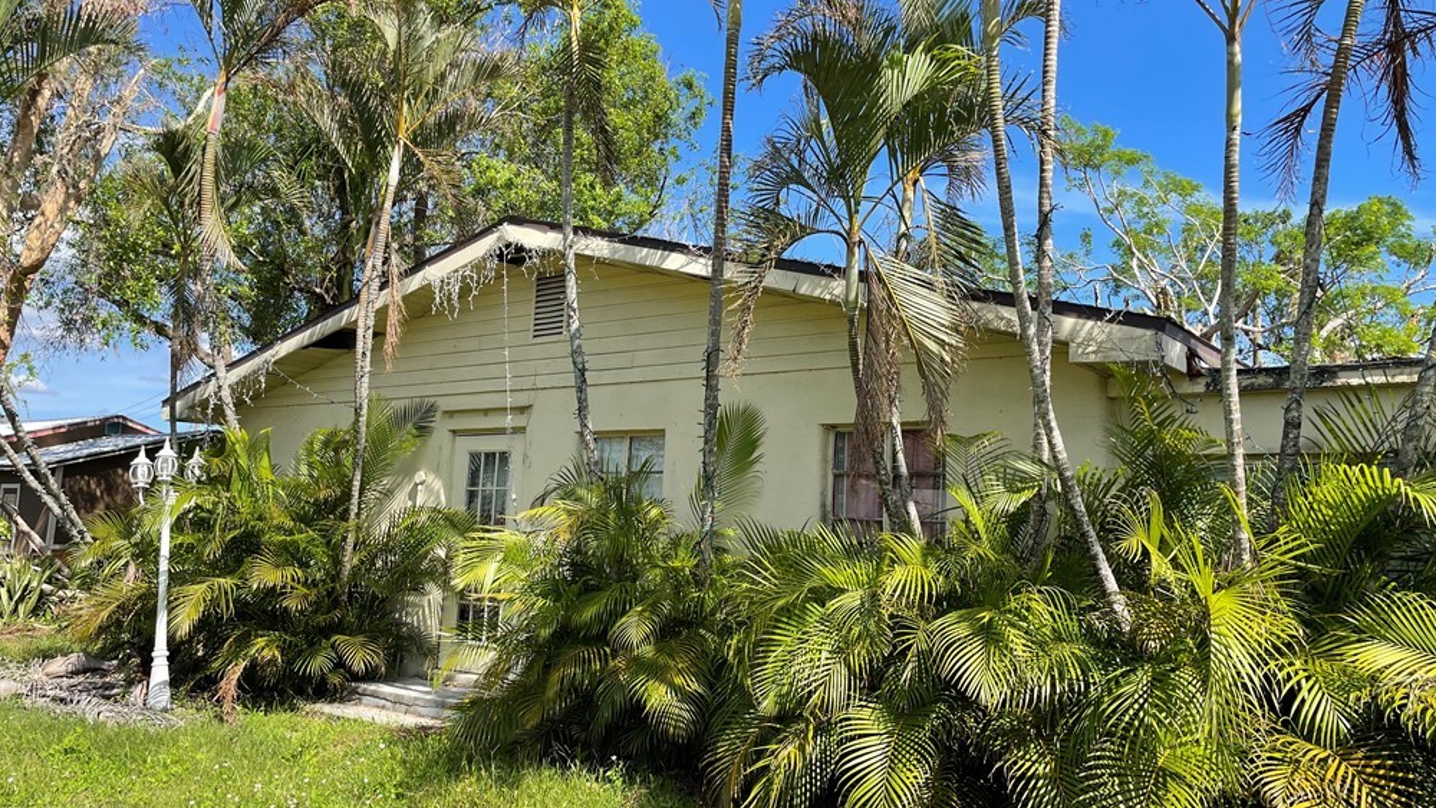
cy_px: 377
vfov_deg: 40.2
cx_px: 727
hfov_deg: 66.1
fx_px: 1104
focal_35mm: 29
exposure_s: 1/1825
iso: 32
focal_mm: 4.2
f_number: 1.6
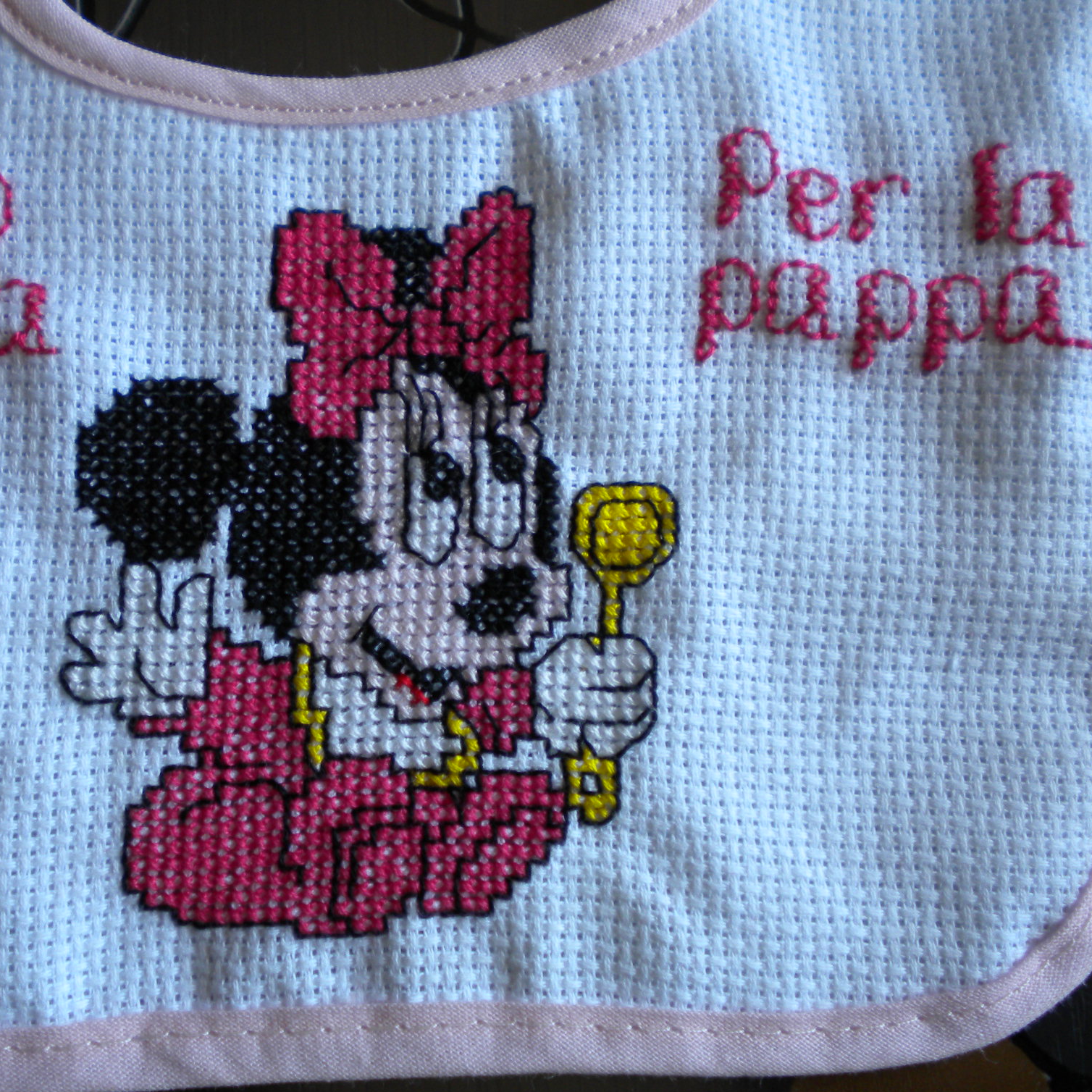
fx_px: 1499
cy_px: 539
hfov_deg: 39.6
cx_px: 378
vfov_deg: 40.0
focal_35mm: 42
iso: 85
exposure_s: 1/59.3
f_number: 3.1
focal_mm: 6.3
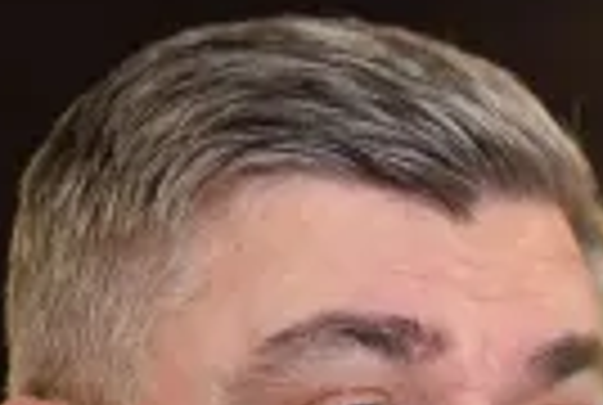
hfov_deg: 2.9
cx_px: 824
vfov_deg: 1.9
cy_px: 544
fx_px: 11986
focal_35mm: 714
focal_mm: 200
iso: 5000
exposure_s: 1/200
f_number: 4
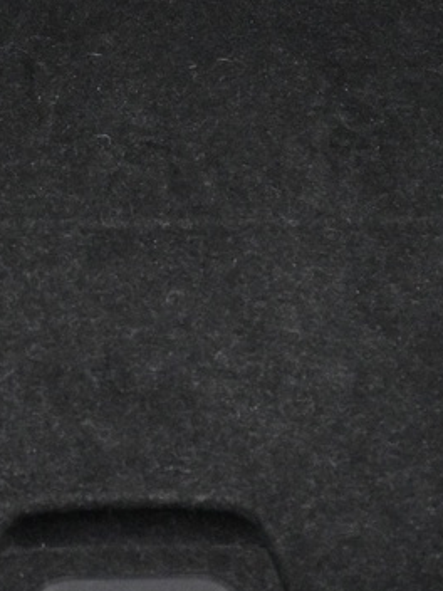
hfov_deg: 10.6
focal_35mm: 139
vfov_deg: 13.9
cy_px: -62
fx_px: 2375
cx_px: 161
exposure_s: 1/25
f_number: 4
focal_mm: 21
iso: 1600
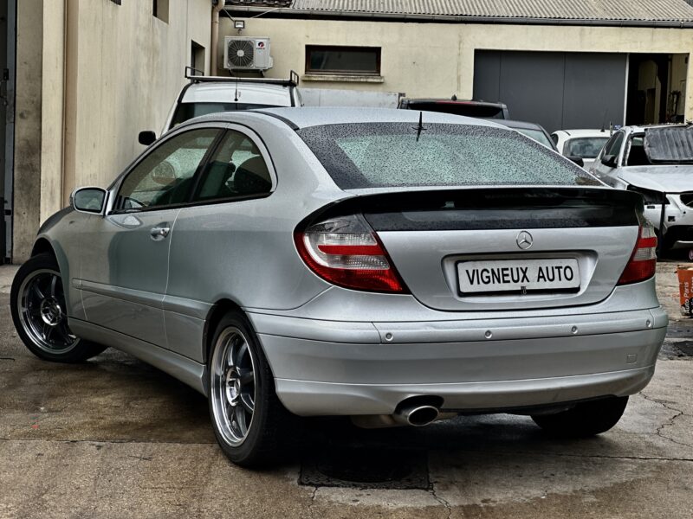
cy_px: 260
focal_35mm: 77
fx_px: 1542
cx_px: 346
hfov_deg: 25.3
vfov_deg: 19.1
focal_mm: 9
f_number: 2.8
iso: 25
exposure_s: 1/272
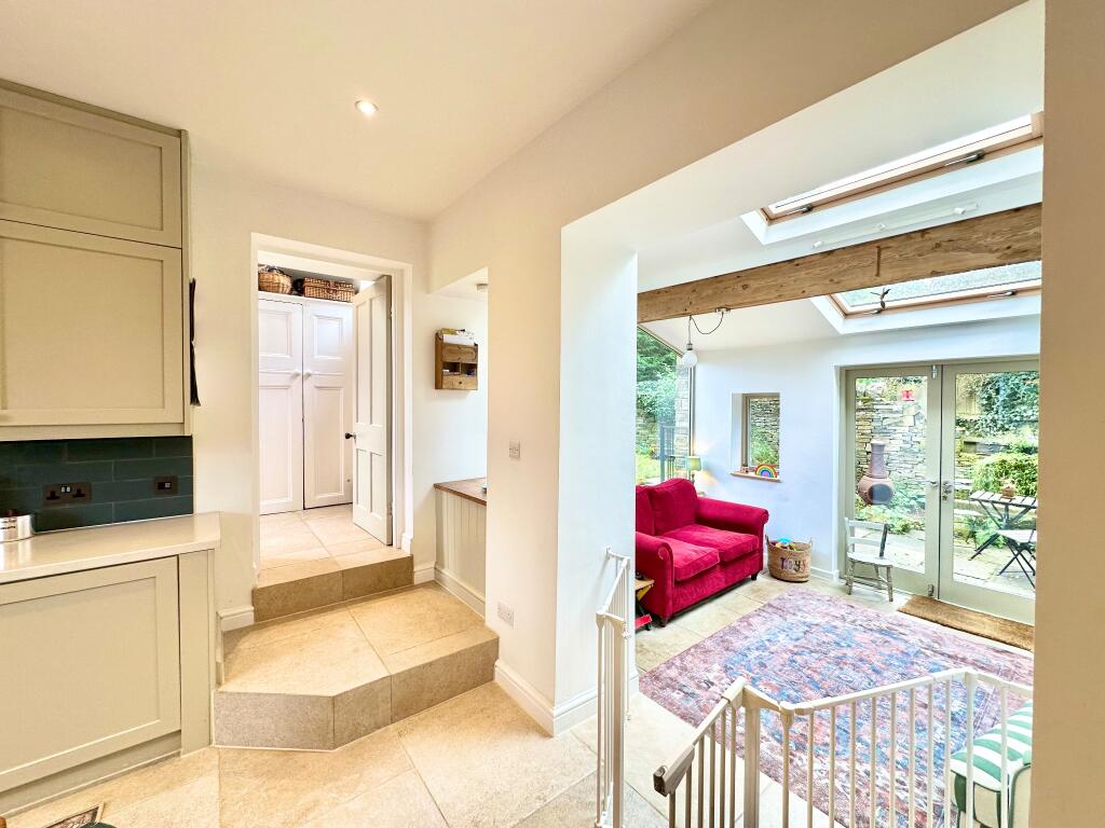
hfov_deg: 102.1
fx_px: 447
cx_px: 552
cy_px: 414
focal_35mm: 14
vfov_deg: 85.7
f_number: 2.2
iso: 80
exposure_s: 1/100
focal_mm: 2.22
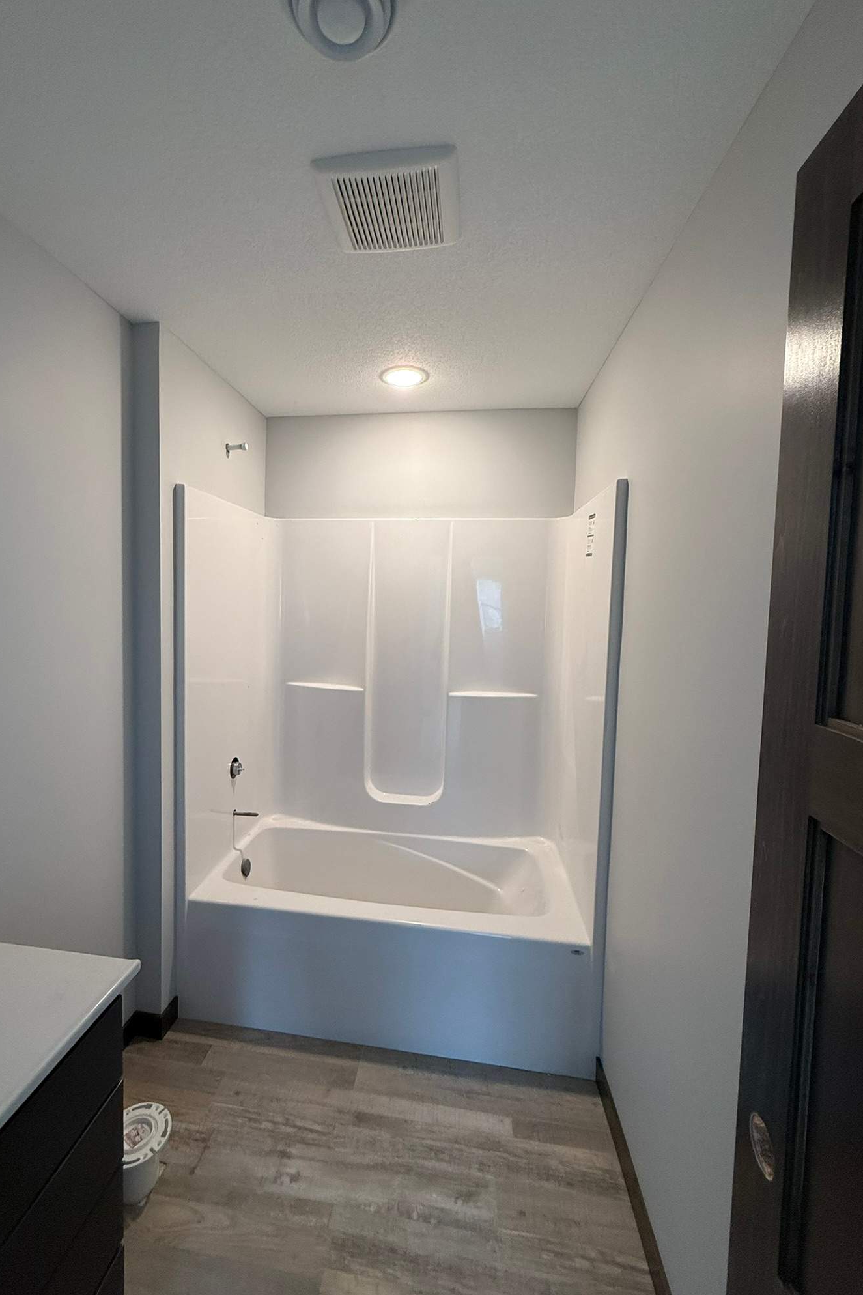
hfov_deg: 77.1
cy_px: 632
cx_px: 388
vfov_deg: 100.4
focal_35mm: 15
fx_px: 539
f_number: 2.2
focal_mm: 2.22
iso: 160
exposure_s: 1/120
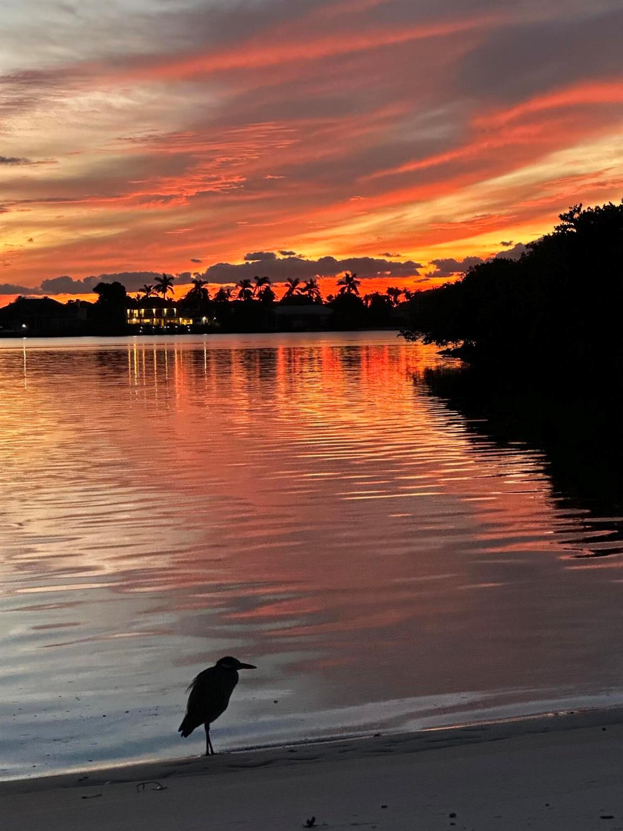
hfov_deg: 19.1
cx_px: 312
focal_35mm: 77
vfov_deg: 25.3
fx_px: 1848
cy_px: 416
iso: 1250
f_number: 2.8
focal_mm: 9
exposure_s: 1/41
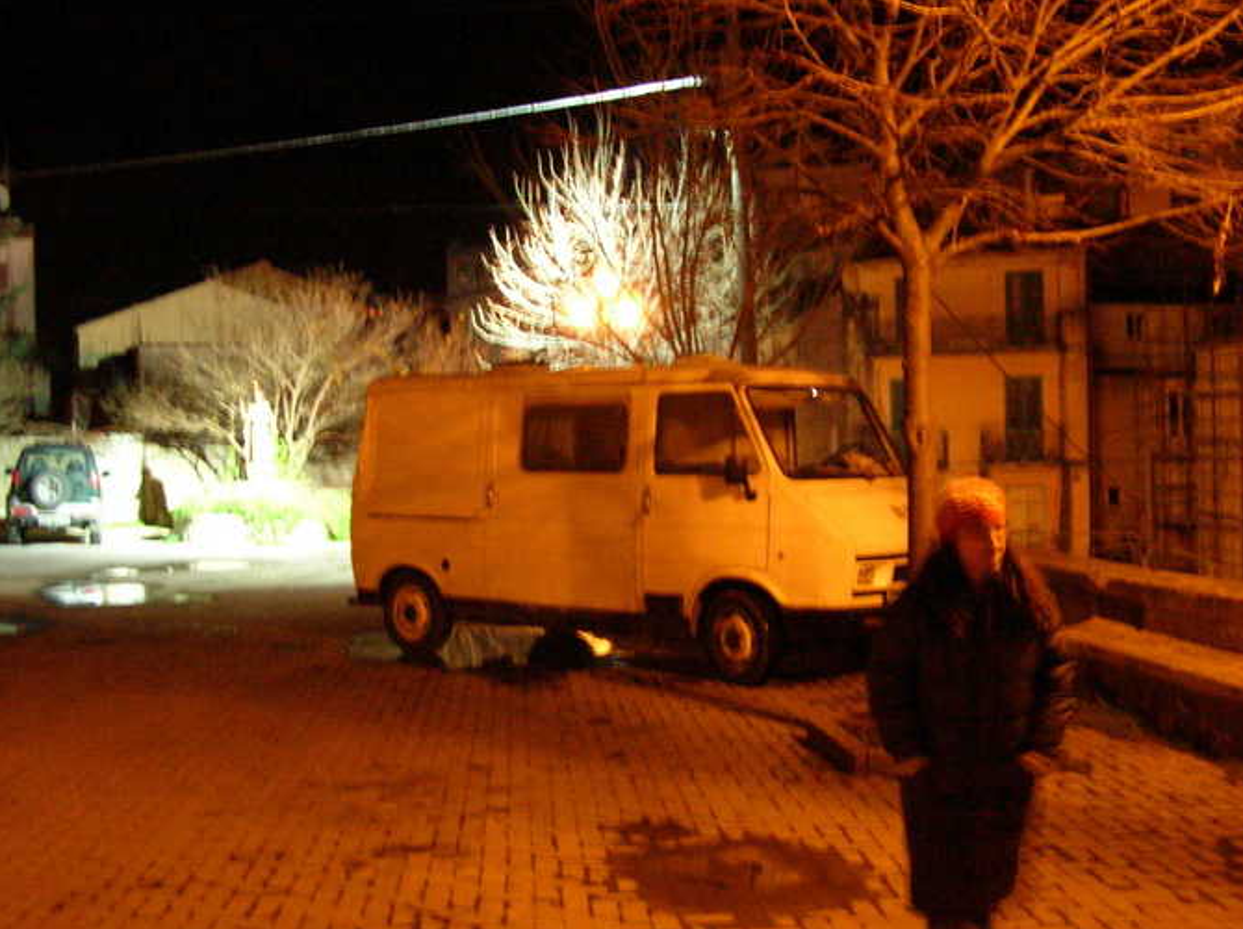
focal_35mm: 43
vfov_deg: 33.5
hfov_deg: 43.9
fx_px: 1542
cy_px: 481
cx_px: 590
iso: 280
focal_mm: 6
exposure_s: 1/2.5
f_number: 2.7
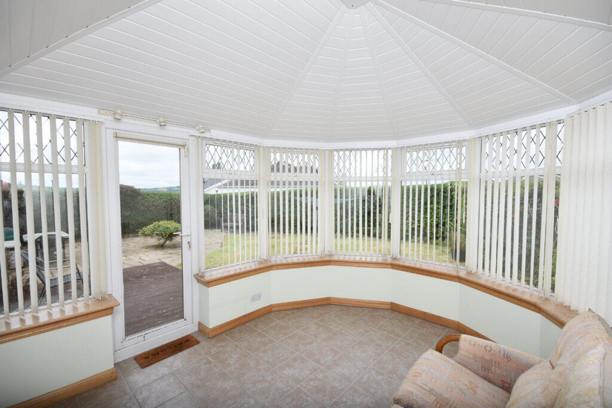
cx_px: 306
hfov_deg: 100.4
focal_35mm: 15
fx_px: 255
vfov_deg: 77.3
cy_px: 204
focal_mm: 10
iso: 400
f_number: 8
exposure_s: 1/250
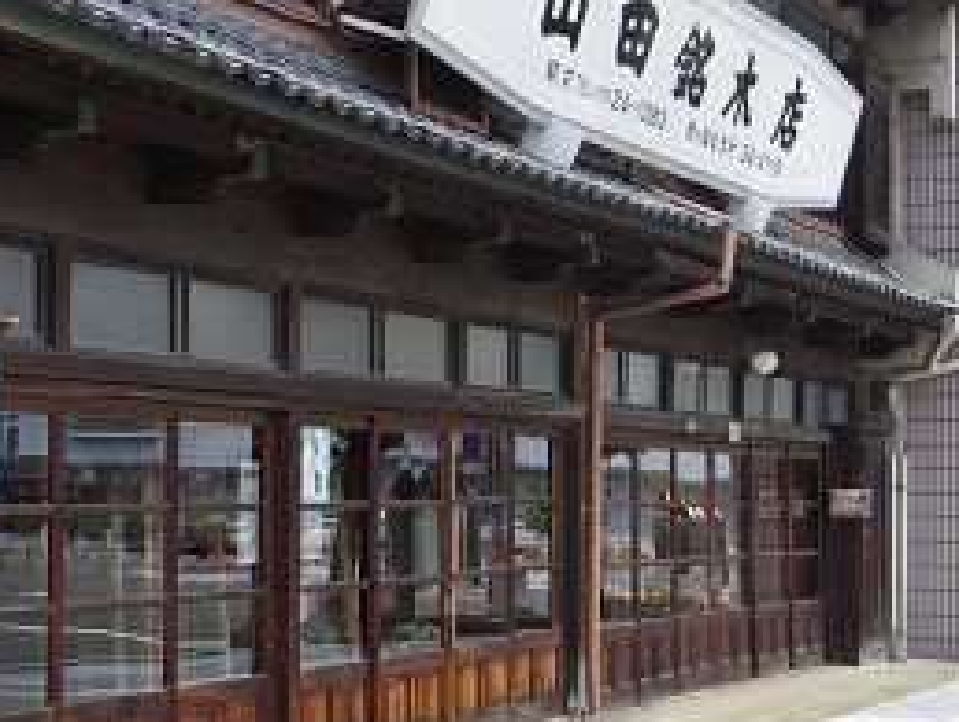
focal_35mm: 74
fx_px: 2053
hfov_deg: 26.1
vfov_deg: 19.9
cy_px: 374
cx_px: 641
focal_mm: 10.4
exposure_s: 1/250
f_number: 4.5
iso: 200
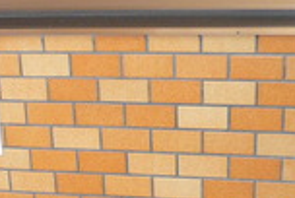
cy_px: 293
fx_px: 879
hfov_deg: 18.8
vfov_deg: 12.3
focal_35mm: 107
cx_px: 41
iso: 100
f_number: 2.8
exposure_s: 1/250
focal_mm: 4.6
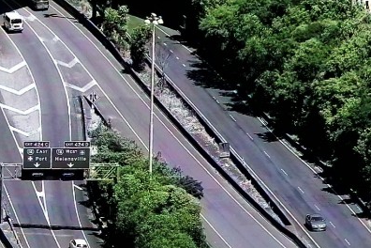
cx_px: 66
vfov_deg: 1.8
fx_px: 7904
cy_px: 127
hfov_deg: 2.7
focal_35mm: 767
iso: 100
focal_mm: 101.6
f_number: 5.6
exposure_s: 1/222
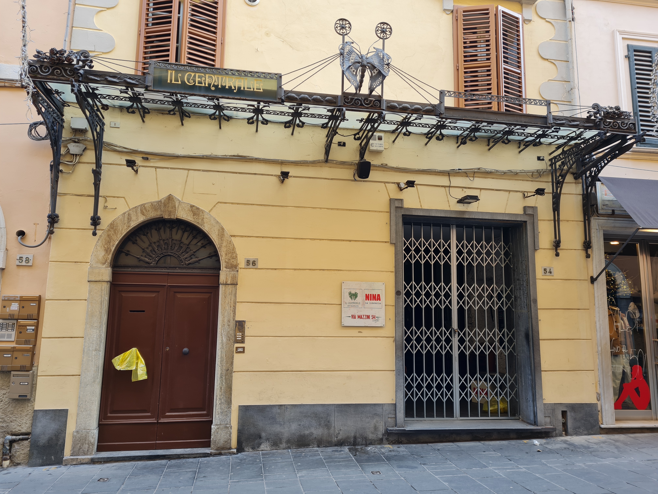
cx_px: 329
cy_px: 247
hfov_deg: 67.3
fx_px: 494
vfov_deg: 53.1
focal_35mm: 26
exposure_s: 1/103
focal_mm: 5.4
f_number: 1.8
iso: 50
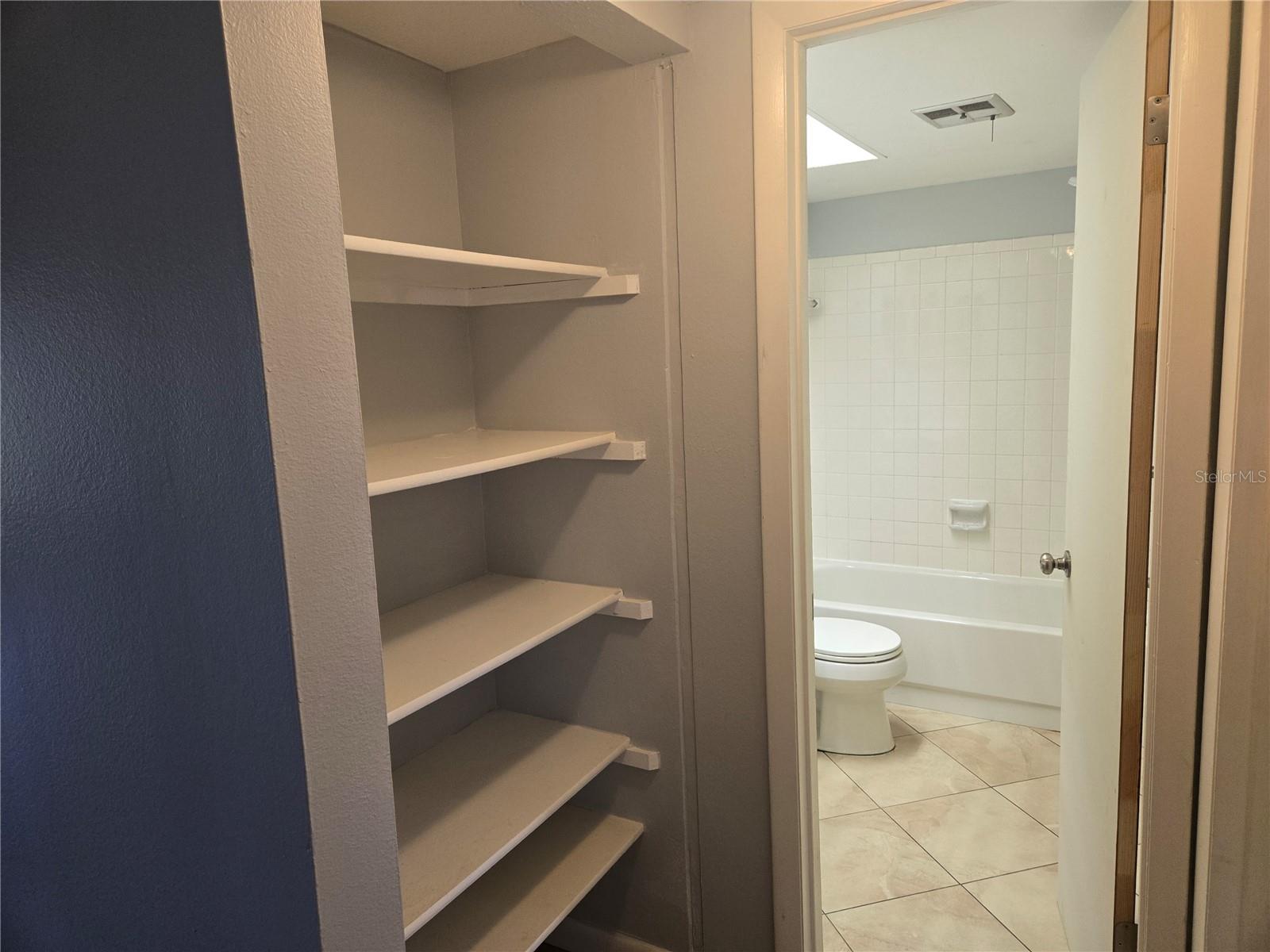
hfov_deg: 73.9
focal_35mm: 23
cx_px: 635
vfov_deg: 58.9
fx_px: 844
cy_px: 476
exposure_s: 1/120
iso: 250
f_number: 1.8
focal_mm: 5.4
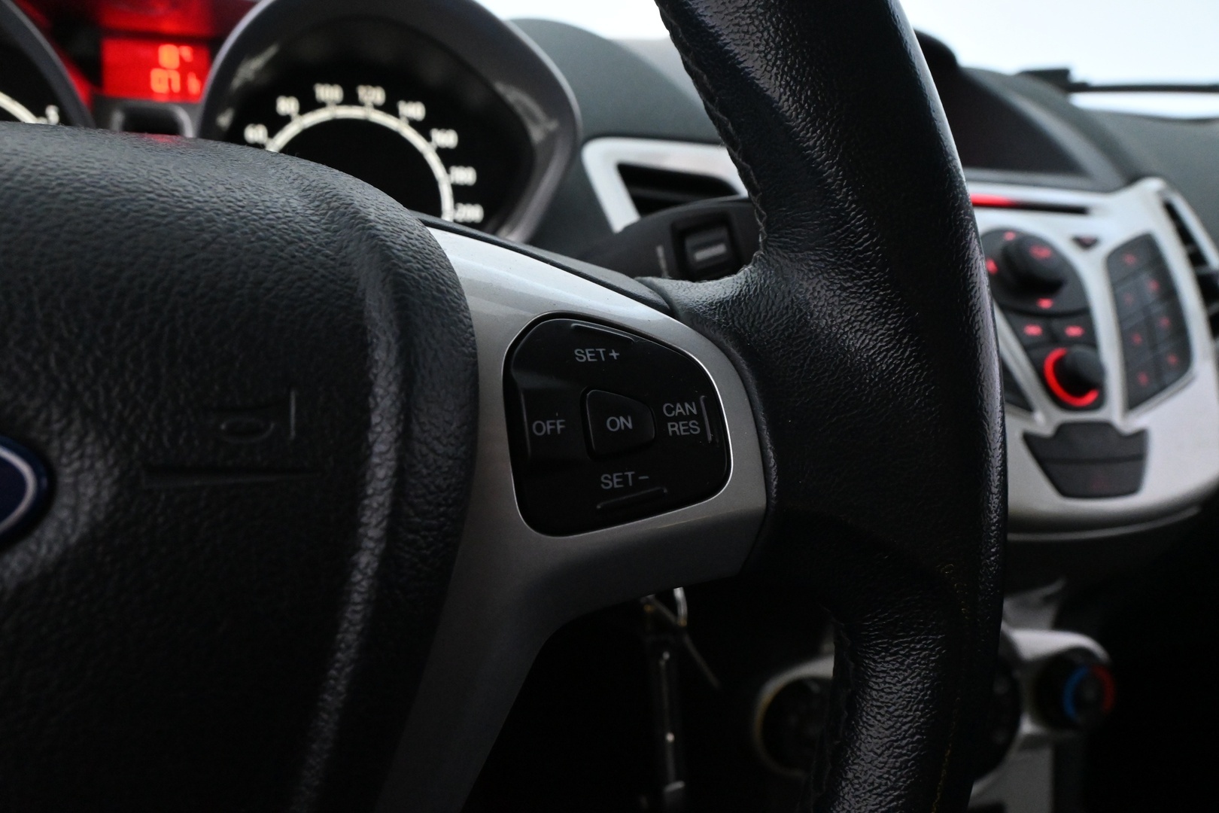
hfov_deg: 65.9
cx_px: 610
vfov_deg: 46.8
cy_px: 406
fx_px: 940
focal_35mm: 28
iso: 5000
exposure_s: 1/30
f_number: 7.1
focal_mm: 18.5
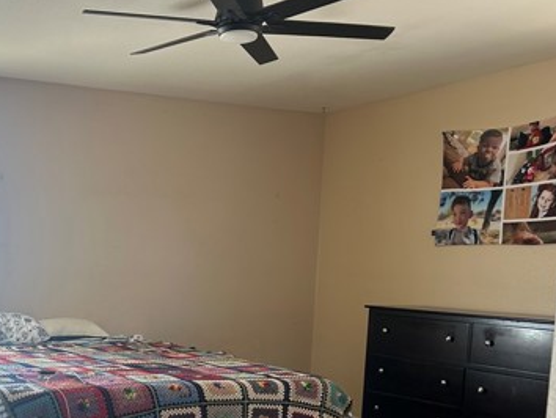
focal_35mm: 47
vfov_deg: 30.1
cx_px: 83
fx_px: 755
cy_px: 343
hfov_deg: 38.3
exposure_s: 1/120
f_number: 1.5
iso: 50
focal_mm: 5.7
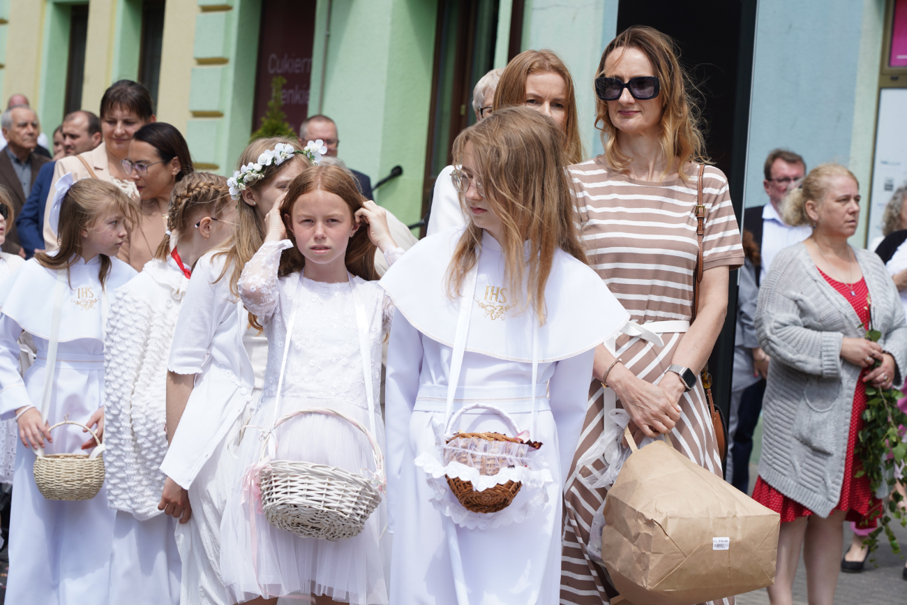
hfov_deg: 19.5
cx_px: 454
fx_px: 2646
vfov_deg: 13.0
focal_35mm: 105
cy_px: 302
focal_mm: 105
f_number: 8
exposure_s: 1/160
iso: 100
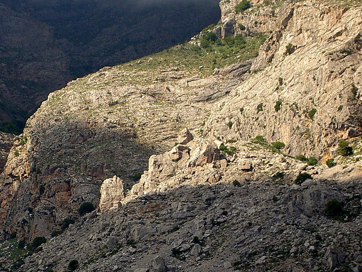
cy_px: 152
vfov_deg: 7.5
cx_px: 37
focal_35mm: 198
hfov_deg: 9.9
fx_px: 2071
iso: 50
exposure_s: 1/250
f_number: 4.9
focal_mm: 16.8
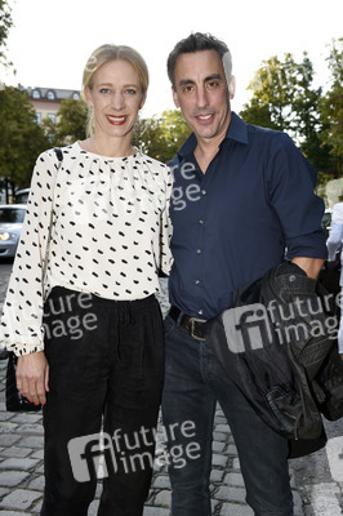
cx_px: 172
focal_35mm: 46
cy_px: 258
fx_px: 659
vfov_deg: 42.8
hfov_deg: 29.2
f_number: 6.3
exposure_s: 1/160
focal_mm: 46
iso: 500
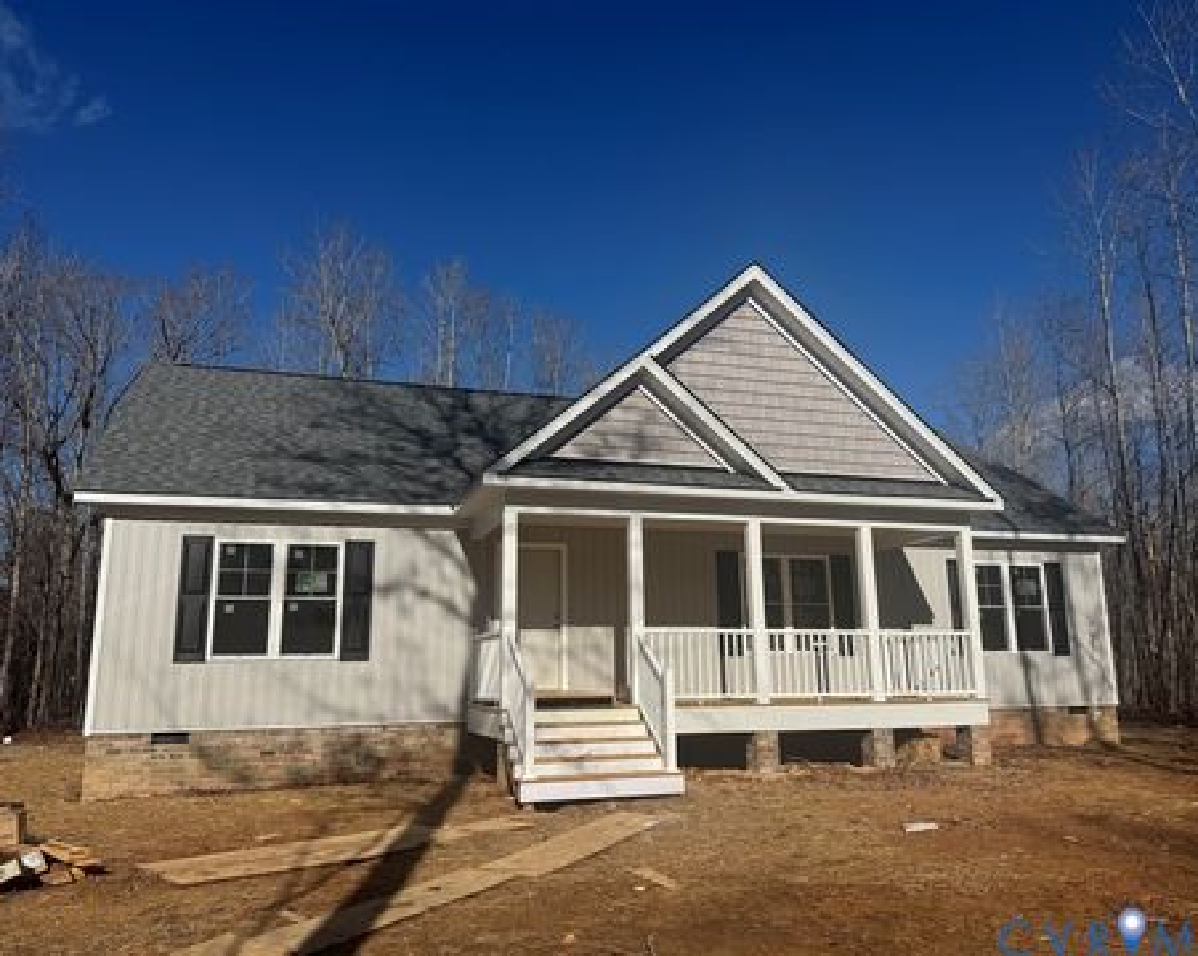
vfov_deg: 54.9
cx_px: 600
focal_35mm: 26
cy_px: 477
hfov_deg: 66.1
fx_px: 921
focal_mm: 6.76
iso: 80
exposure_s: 1/10417
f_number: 1.78
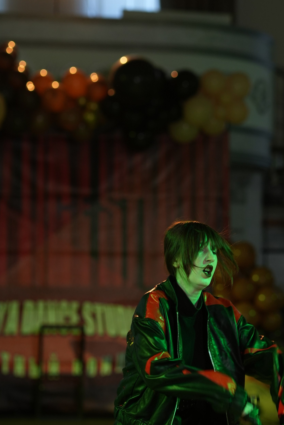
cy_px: 258
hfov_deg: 9.8
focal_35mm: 140
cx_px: 206
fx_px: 1657
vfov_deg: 14.6
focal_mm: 85
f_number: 2.2
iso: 800
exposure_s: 1/400
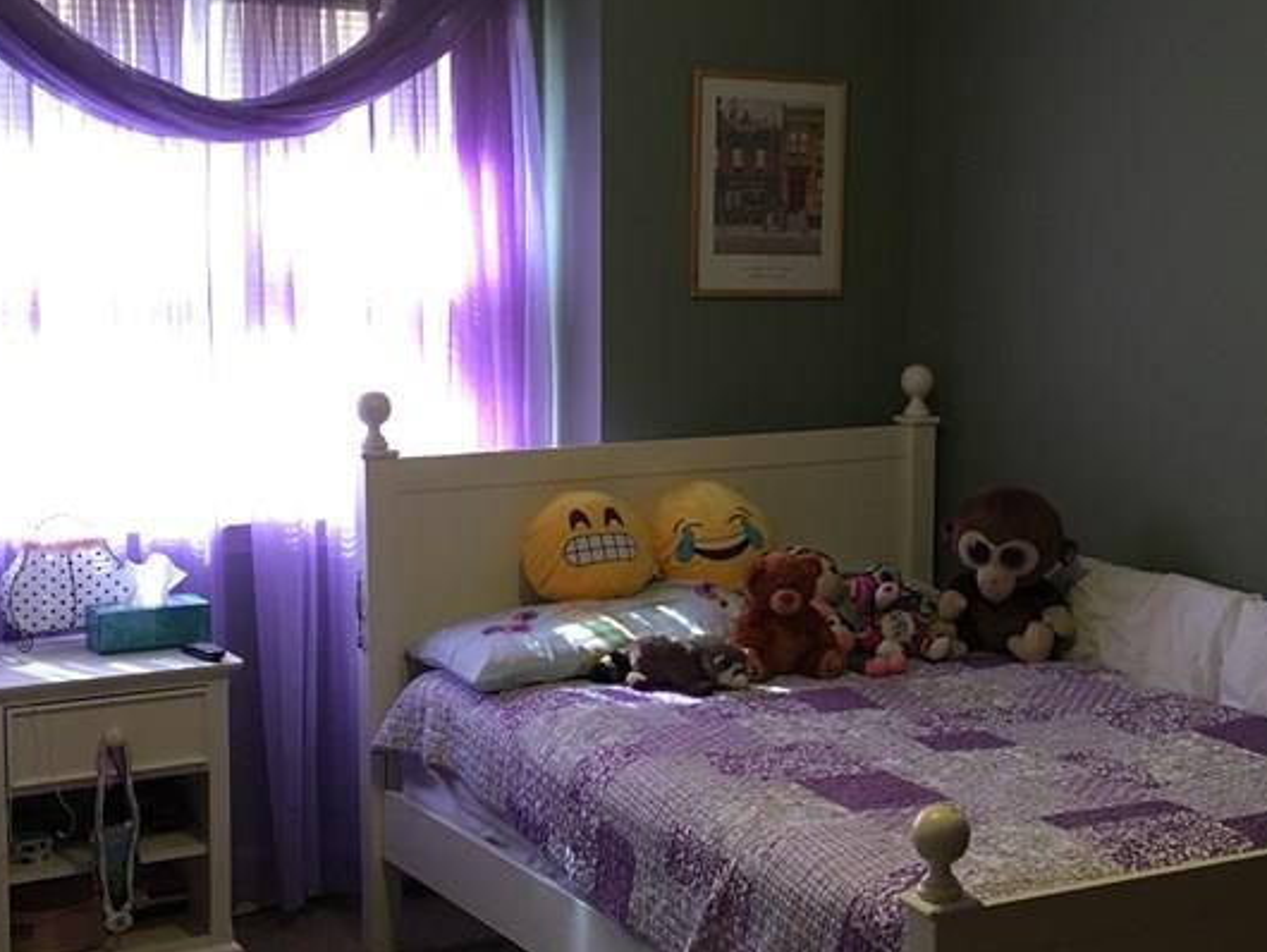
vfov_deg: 26.1
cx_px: 729
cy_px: 478
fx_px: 2051
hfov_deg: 34.3
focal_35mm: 56
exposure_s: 1/30
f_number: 2.2
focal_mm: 4.15
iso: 100
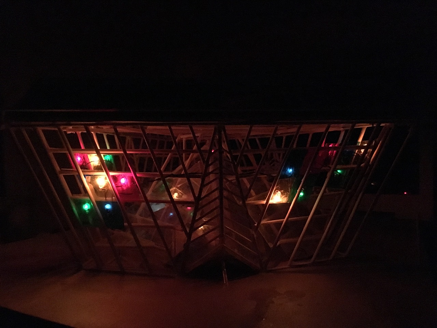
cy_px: 164
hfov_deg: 61.7
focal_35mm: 29
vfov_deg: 48.2
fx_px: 366
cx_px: 218
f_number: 2.2
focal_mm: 4.15
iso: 2000
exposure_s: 1/17
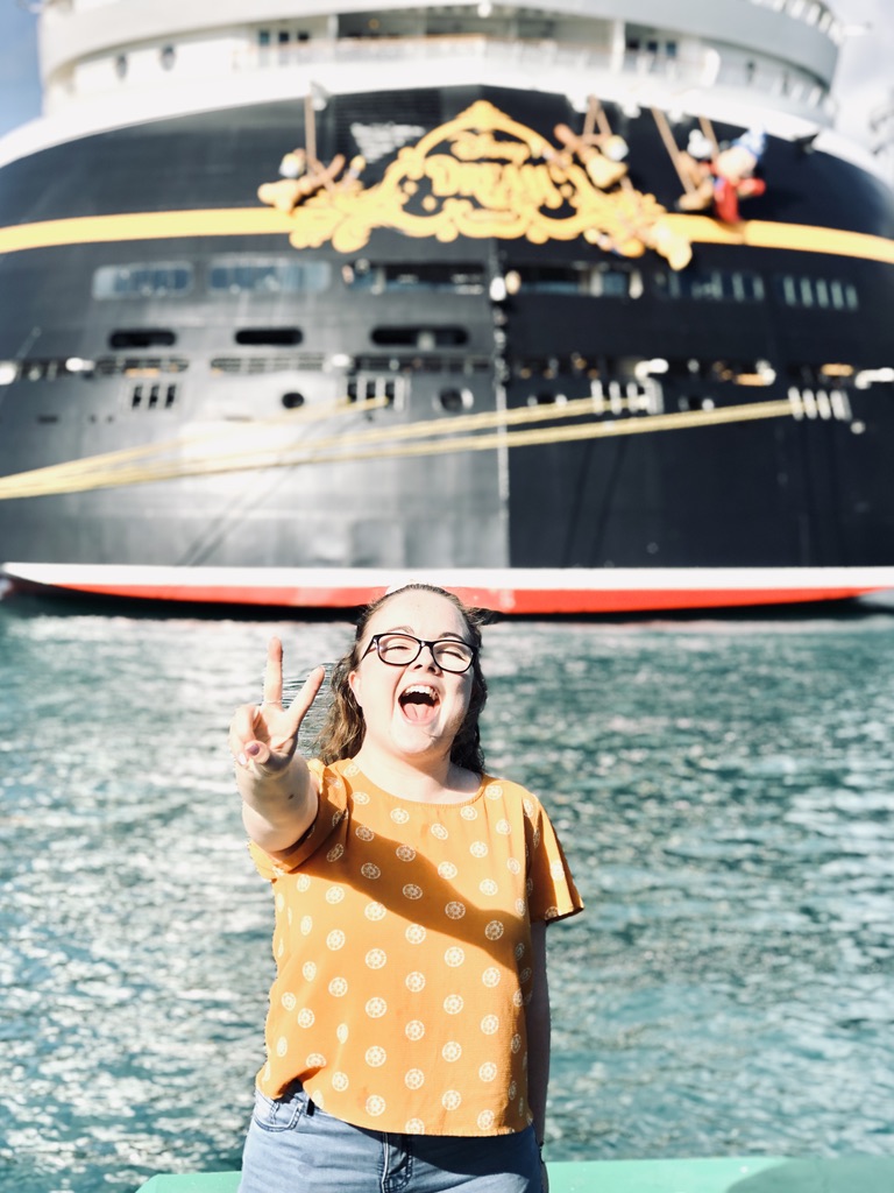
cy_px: 596
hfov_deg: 25.7
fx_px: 1963
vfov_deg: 33.8
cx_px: 447
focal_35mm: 57
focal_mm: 6.6
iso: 20
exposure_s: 1/704
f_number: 2.8
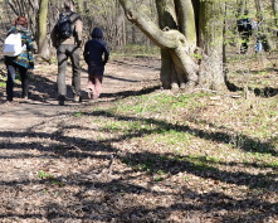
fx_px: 661
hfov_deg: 22.4
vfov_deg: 18.8
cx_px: 308
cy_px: 19
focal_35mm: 80
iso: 320
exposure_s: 1/250
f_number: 8
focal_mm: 21
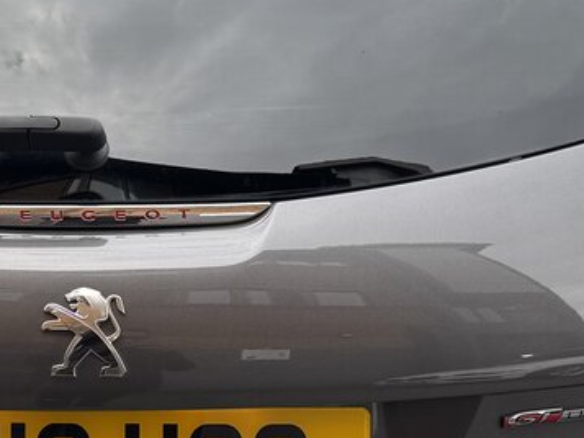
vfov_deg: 17.1
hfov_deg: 22.4
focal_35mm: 86
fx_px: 1451
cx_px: 103
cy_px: 332
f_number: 1.78
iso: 80
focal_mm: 6.76
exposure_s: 1/460
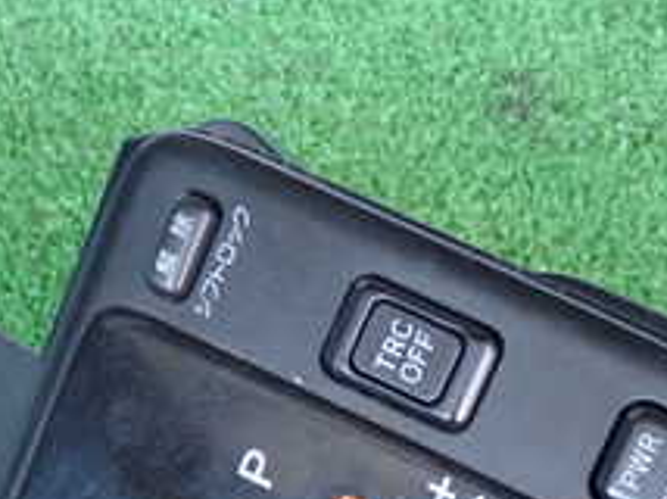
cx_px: 318
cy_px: 624
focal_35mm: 101
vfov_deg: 14.1
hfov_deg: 19.5
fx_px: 1944
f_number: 2.5
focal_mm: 6.37
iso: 400
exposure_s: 1/40
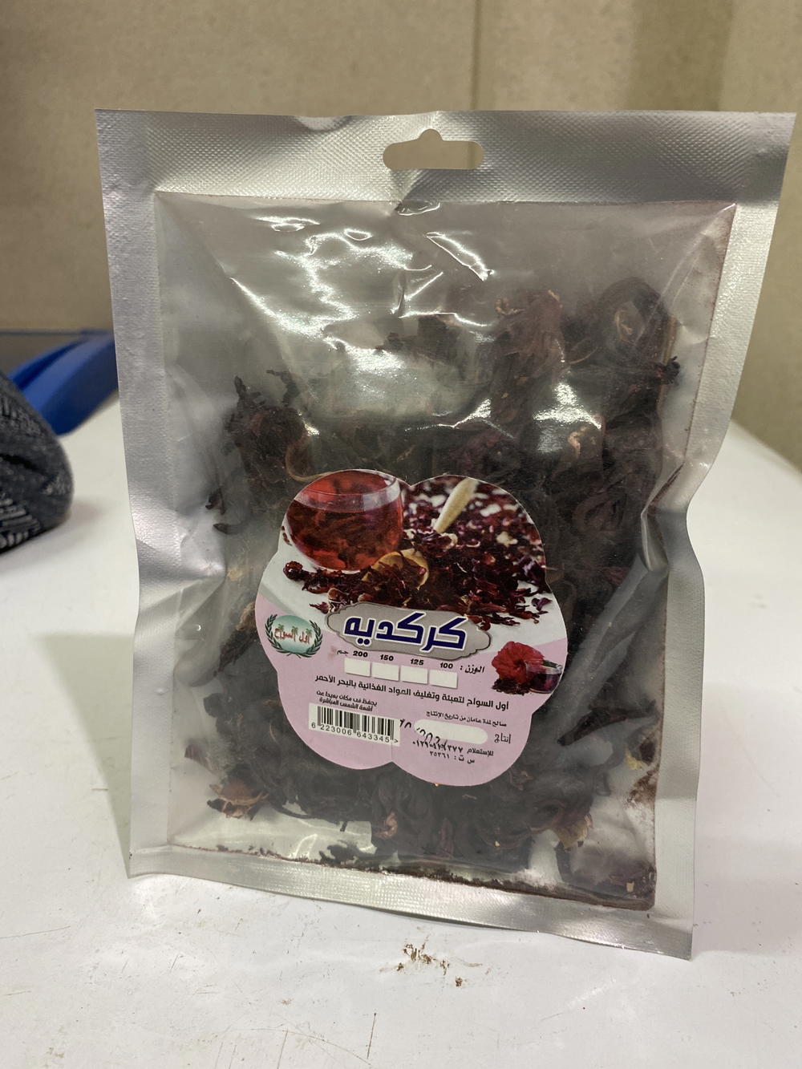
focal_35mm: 26
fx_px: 803
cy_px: 534
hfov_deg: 53.1
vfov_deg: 67.3
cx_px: 401
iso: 160
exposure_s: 1/50
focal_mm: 4.25
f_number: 1.8
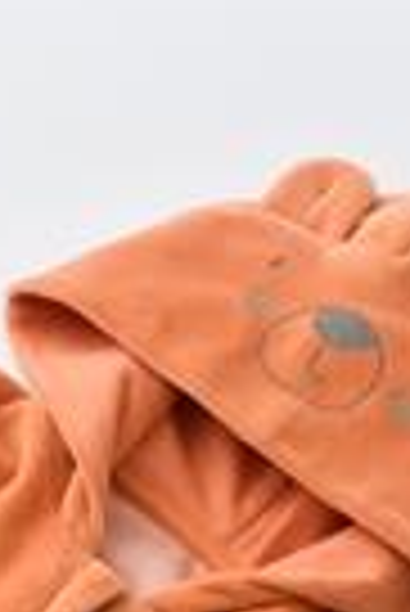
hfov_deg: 8.0
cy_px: 747
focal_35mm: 172
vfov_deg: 11.7
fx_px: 2931
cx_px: -27
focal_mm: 26
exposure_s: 1/100
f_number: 8
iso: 400
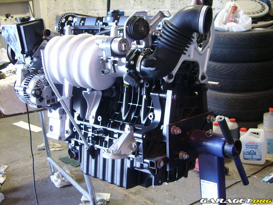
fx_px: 434
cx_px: 136
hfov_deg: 34.9
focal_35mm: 55
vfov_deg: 26.6
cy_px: 102
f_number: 3.4
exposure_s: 1/2
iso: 100
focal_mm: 9.16
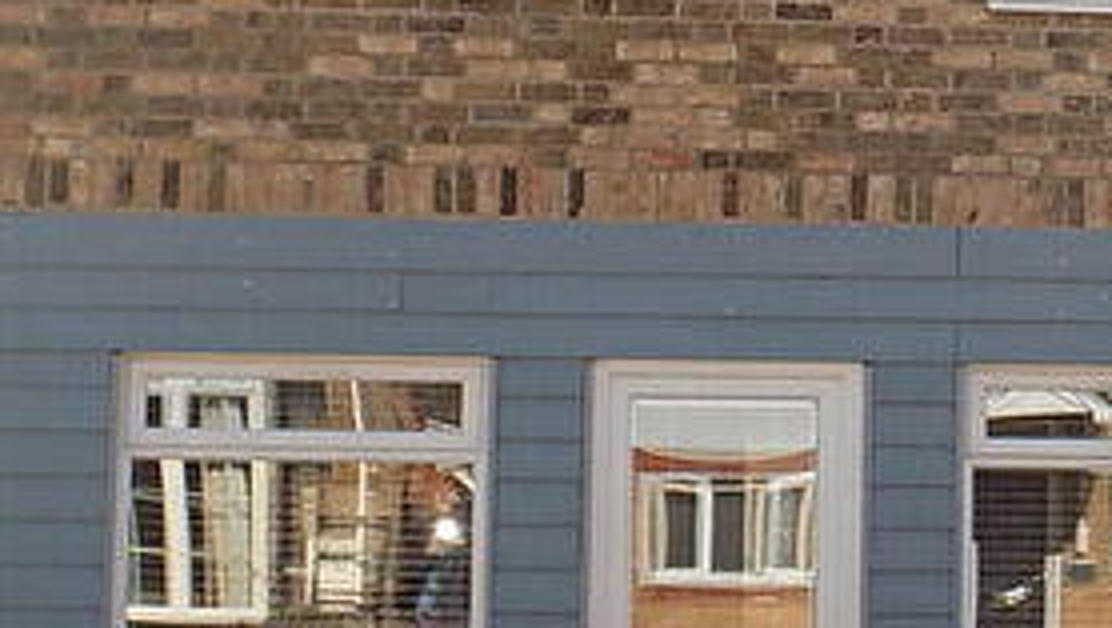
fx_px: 3719
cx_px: 1132
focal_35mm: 126
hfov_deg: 16.6
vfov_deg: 9.6
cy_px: 174
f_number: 3.7
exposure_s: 1/320
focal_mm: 8.1
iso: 80
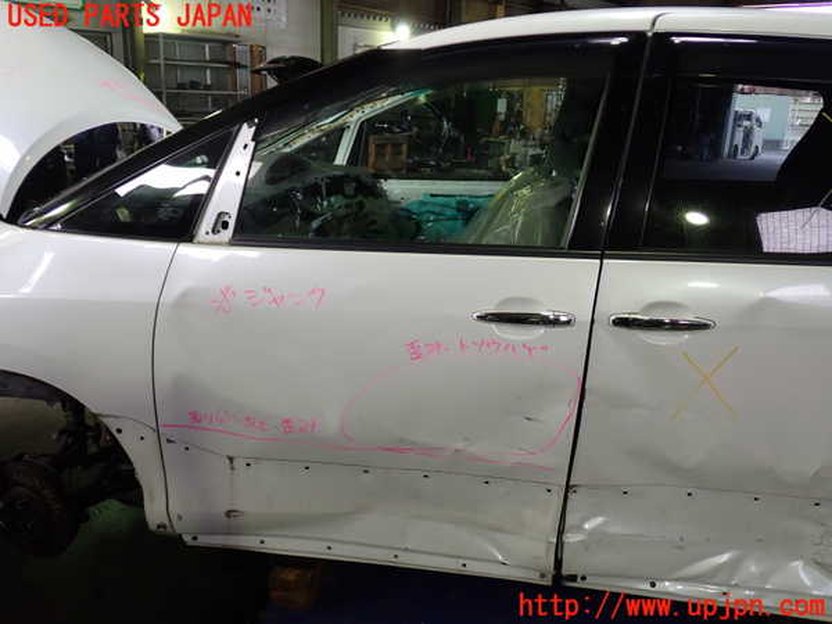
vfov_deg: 46.8
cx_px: 416
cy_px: 312
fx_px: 721
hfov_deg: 60.0
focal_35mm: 30
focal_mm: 5.4
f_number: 2.3
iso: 200
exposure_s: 1/60
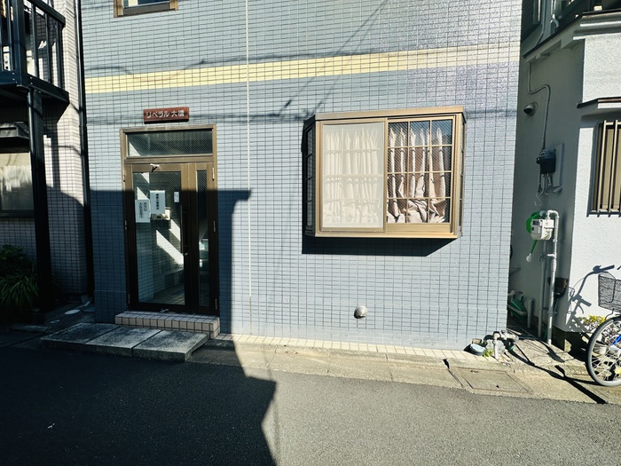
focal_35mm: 14
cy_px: 233
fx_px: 251
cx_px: 310
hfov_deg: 102.1
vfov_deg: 85.7
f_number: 2.2
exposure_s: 1/1350
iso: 40
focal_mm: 2.22
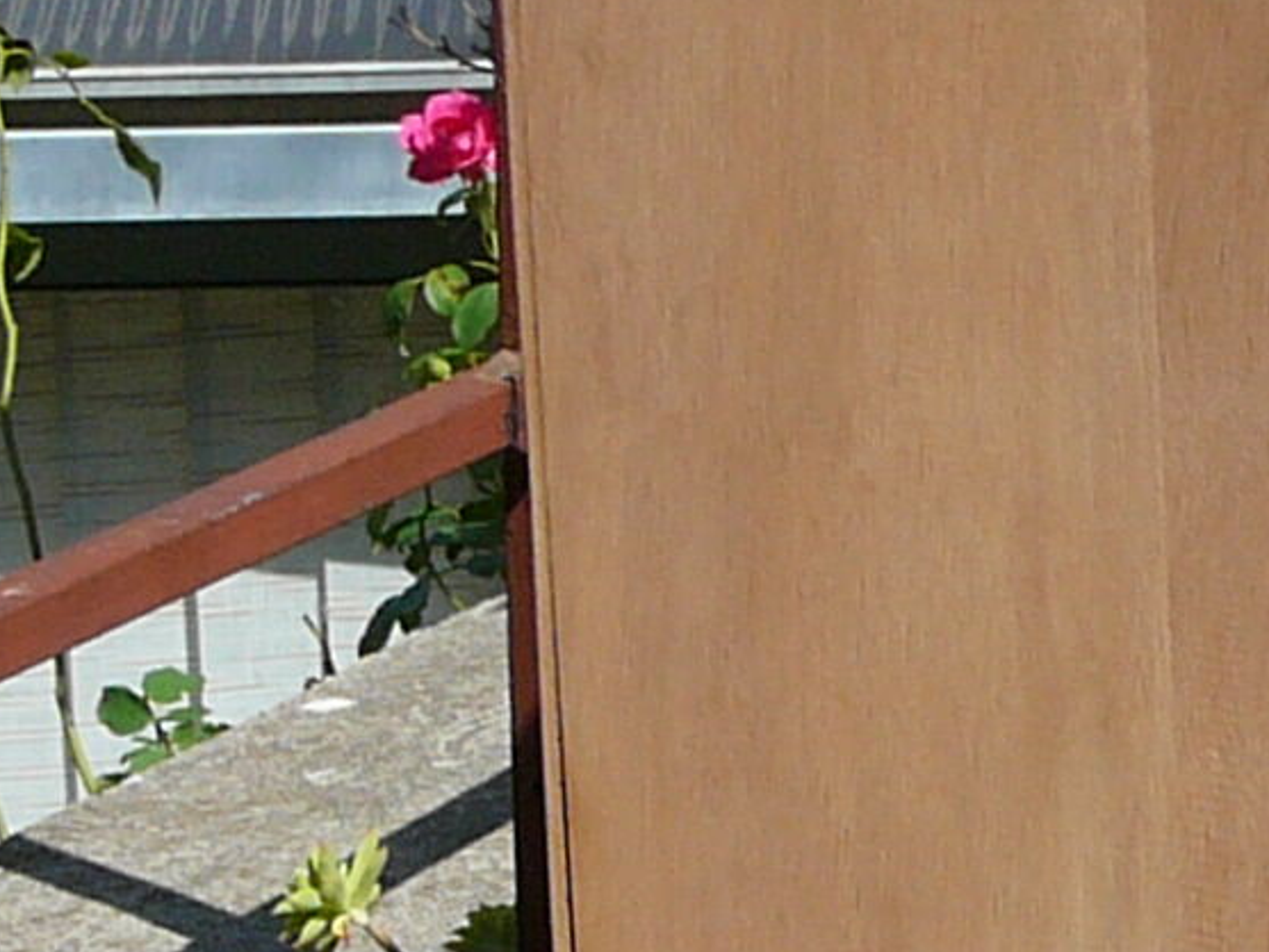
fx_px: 7920
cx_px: 2005
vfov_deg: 6.9
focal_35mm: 216
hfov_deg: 8.9
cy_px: 957
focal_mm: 7
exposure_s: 1/320
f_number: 5.6
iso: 80
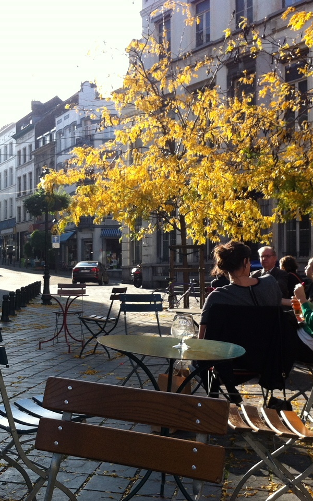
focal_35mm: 50
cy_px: 250
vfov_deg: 40.3
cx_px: 144
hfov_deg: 25.8
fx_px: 682
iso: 80
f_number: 2.8
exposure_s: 1/471
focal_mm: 3.85
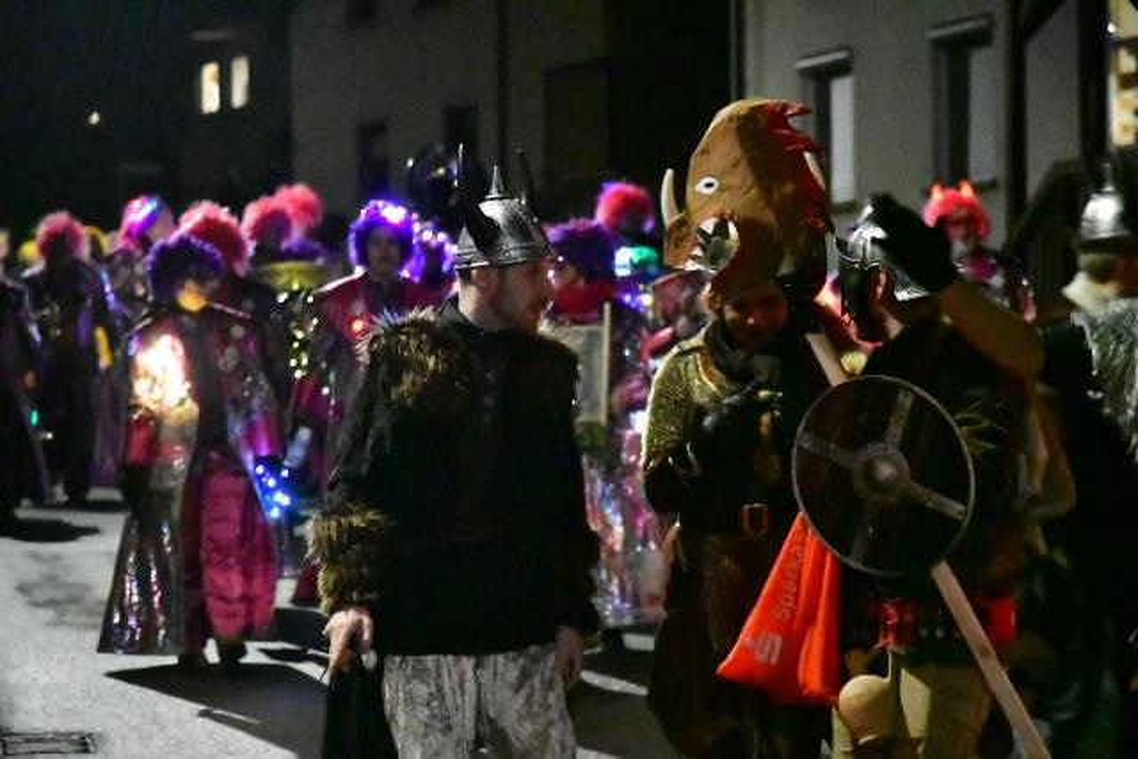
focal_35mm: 120
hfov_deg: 17.1
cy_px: 380
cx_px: 569
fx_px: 3794
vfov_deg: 11.4
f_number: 4
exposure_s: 1/30
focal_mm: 80
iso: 51200
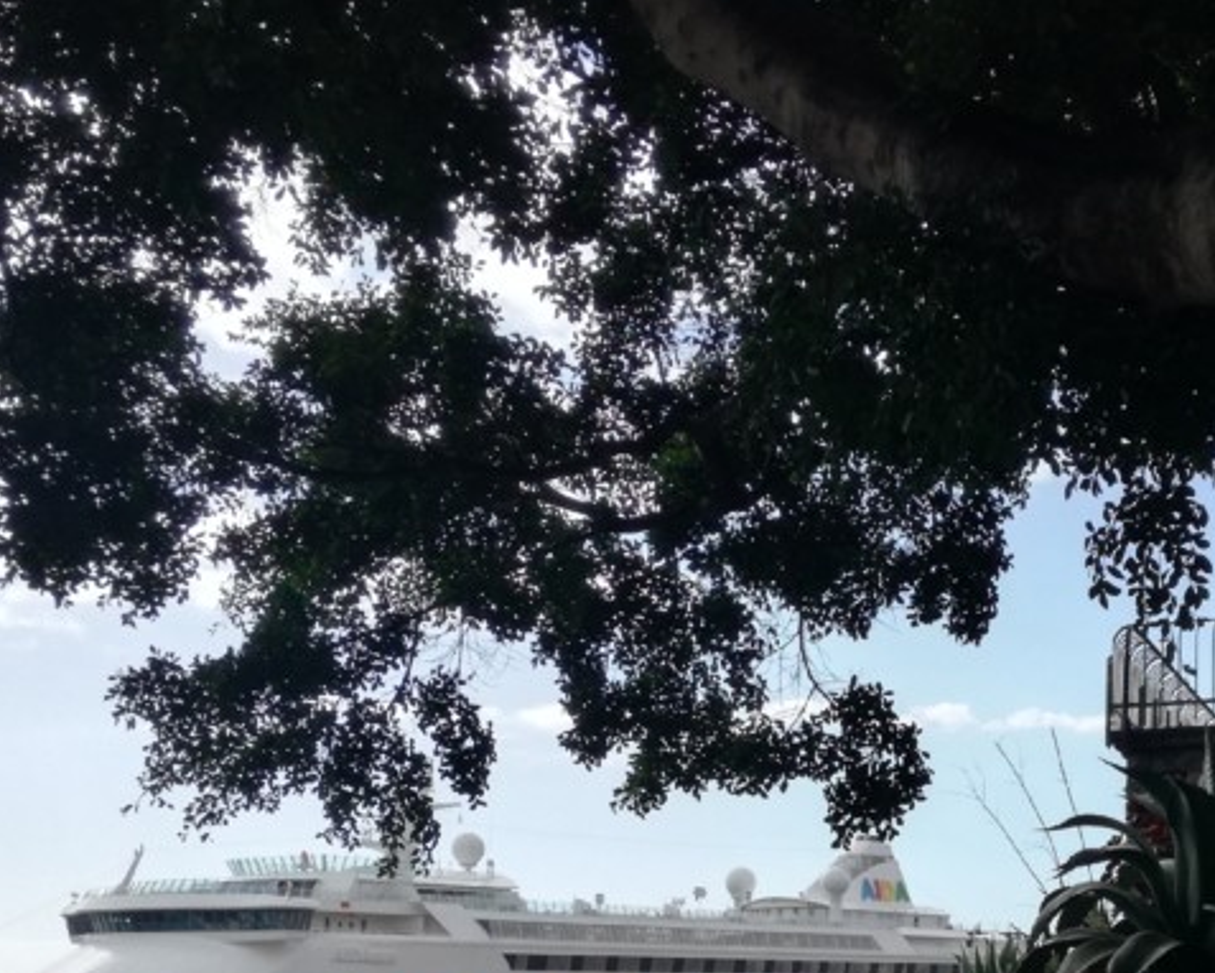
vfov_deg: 27.4
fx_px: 1907
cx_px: 853
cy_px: 909
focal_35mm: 53
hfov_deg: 34.9
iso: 50
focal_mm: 3.79
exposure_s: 1/1066
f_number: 2
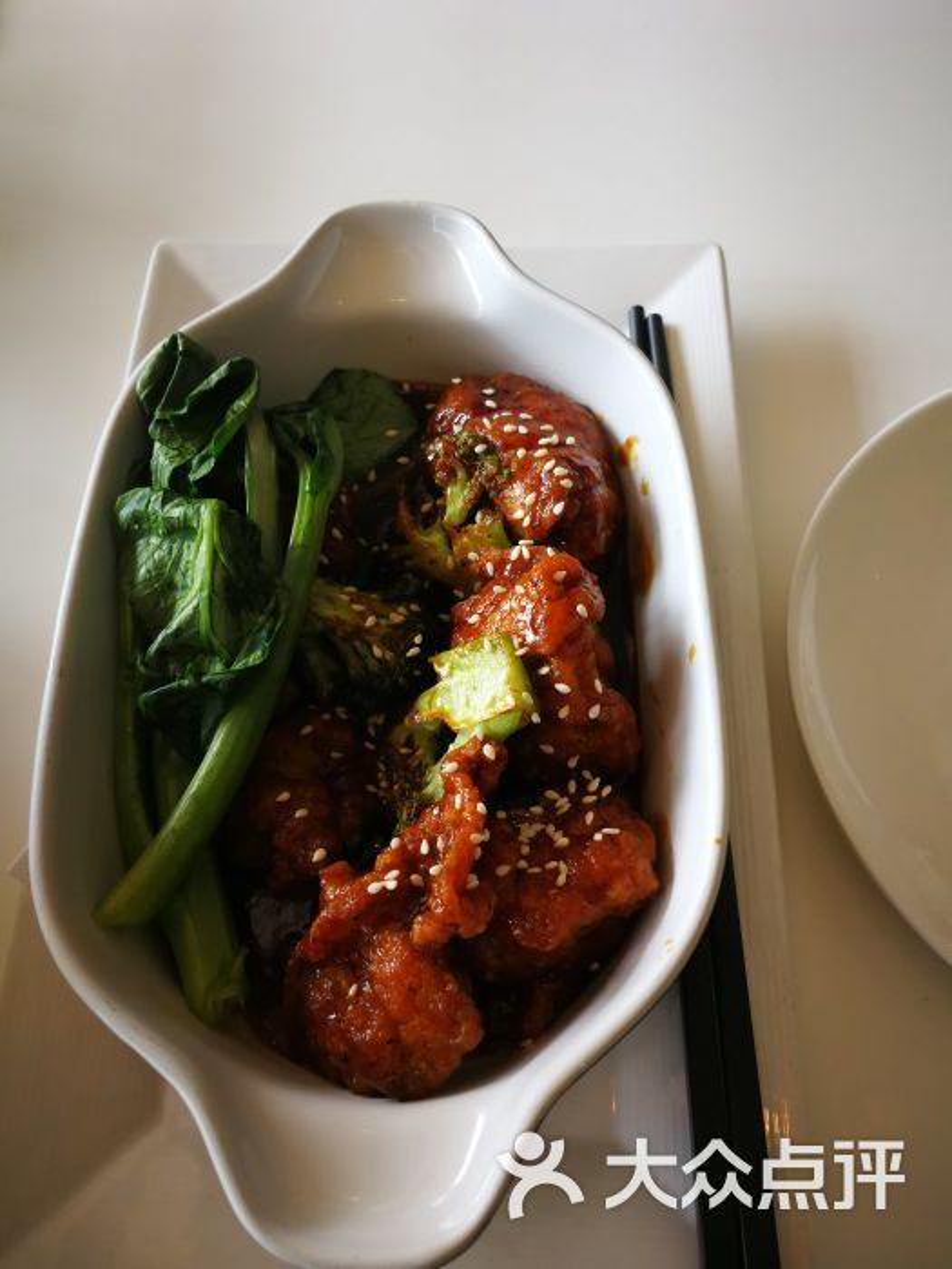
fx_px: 990
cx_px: 476
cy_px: 634
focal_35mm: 27
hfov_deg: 51.4
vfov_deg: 65.3
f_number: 2.2
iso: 100
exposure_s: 1/50
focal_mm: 3.95
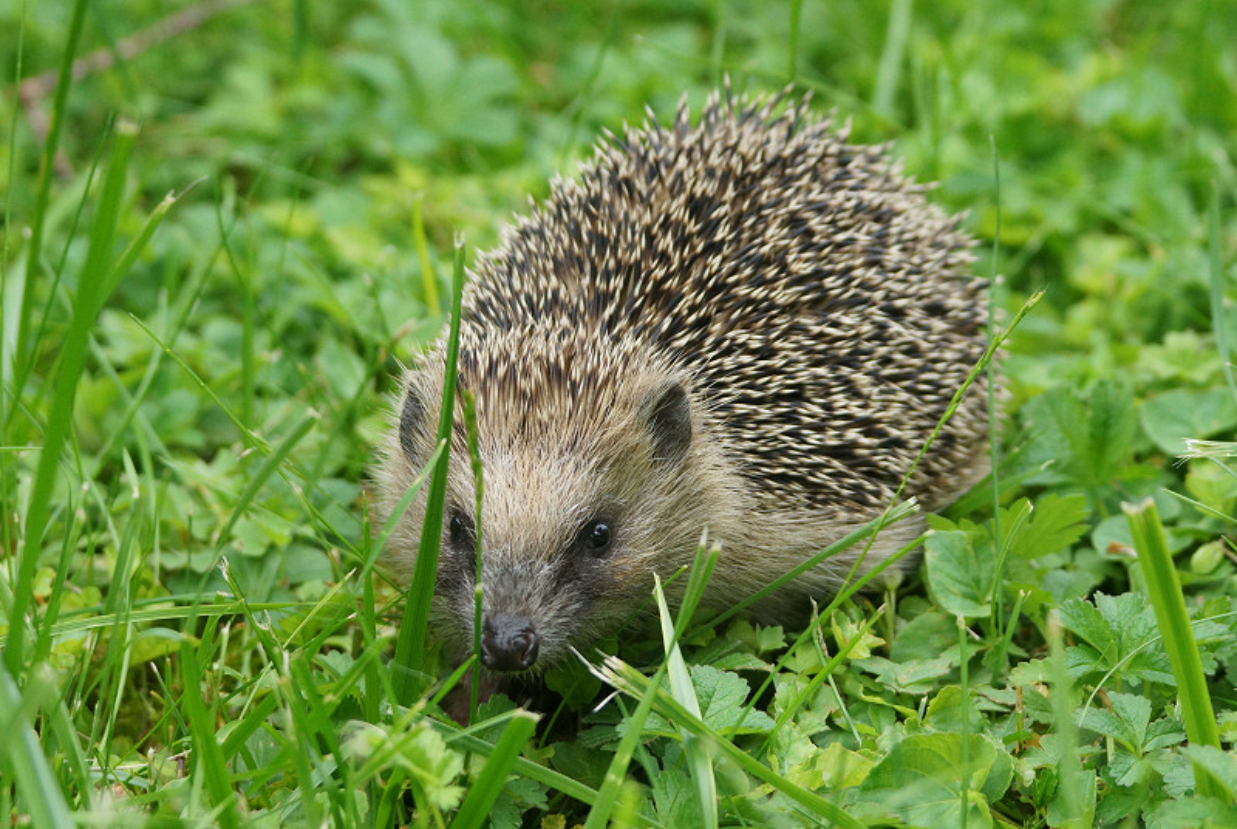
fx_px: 6194
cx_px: 618
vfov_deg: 7.7
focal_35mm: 180
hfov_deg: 11.4
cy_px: 414
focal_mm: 120
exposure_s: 1/320
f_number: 5.6
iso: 800
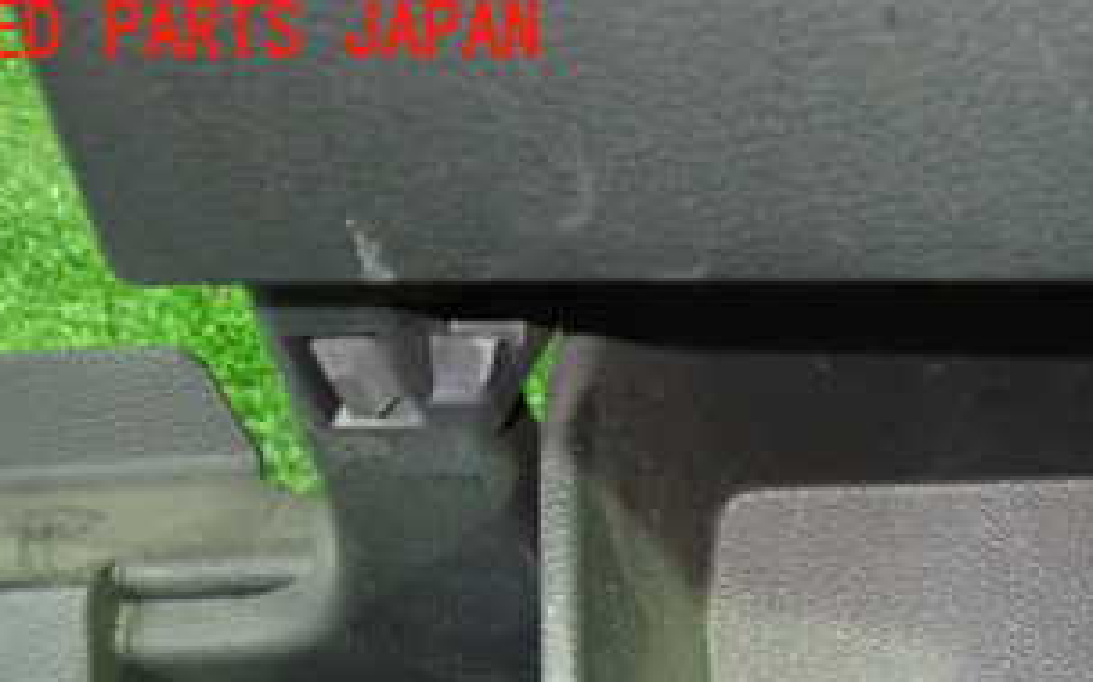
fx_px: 1876
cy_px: 801
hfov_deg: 31.1
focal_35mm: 63
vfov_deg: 19.5
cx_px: 967
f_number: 2.3
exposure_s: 1/25
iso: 800
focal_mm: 5.4
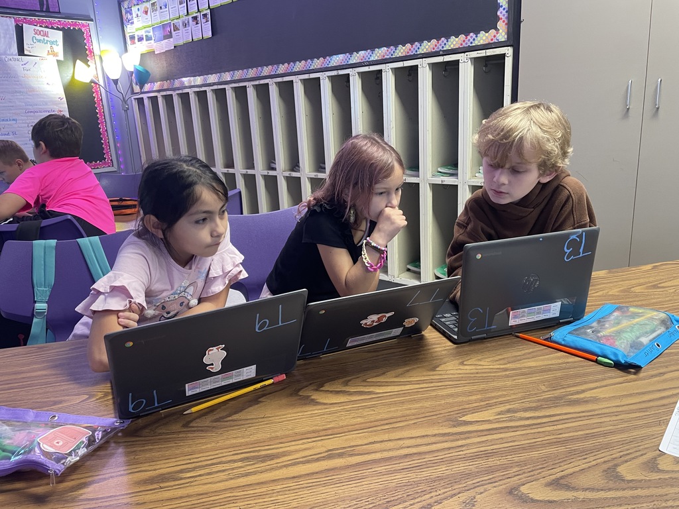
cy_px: 254
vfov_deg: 53.1
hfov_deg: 67.3
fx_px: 510
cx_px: 340
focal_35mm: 26
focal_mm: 4.2
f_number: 1.6
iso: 320
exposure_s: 1/60
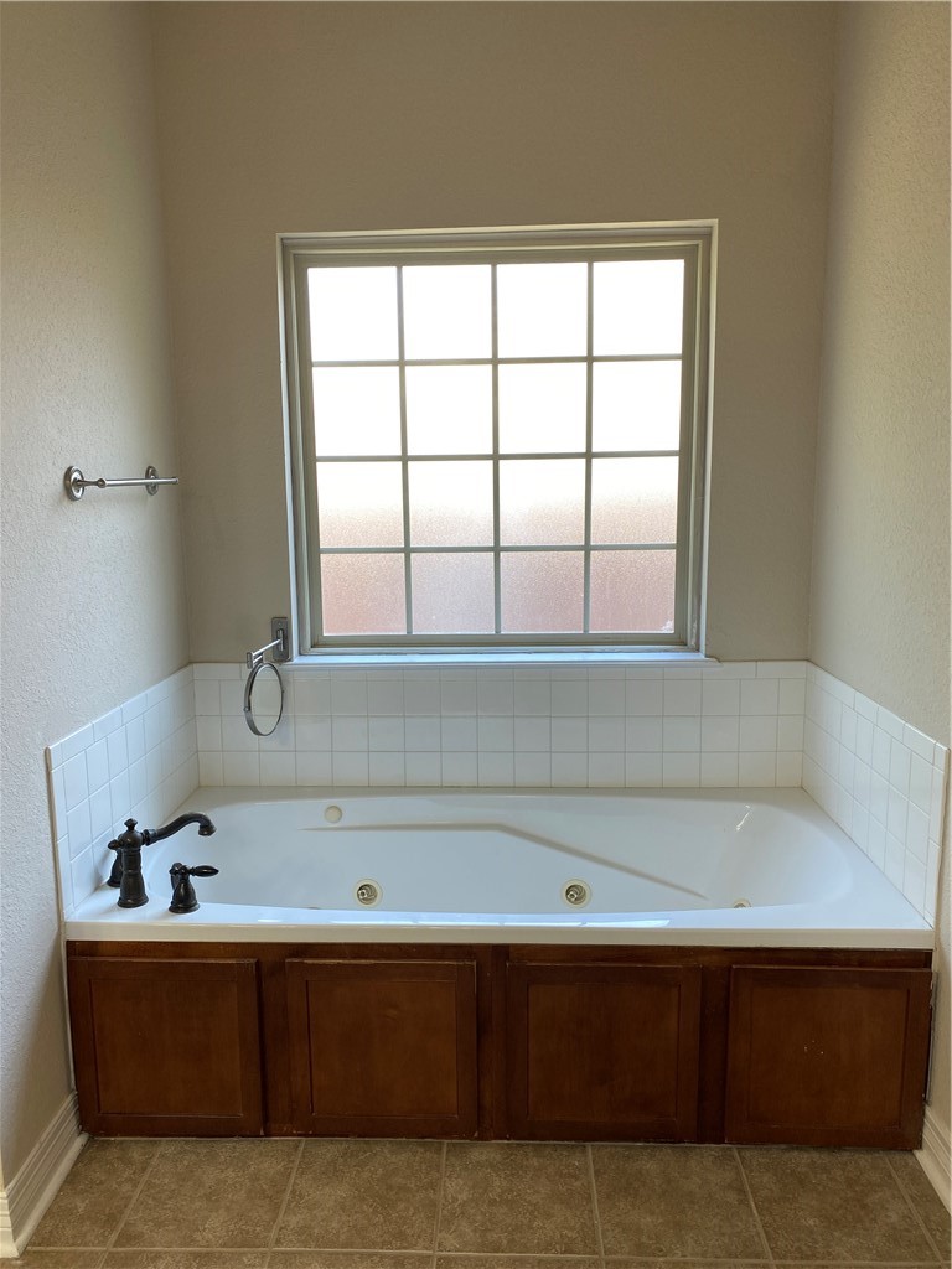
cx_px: 476
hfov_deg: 53.1
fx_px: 953
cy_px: 634
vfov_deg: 67.3
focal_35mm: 26
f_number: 1.8
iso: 32
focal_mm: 4.25
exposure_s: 1/120
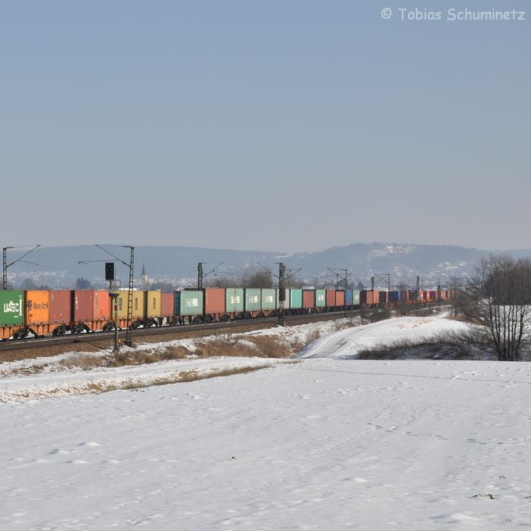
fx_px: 1735
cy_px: 266
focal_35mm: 100
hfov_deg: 17.3
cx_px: 135
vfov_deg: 17.4
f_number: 10
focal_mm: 52
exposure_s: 1/500
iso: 200
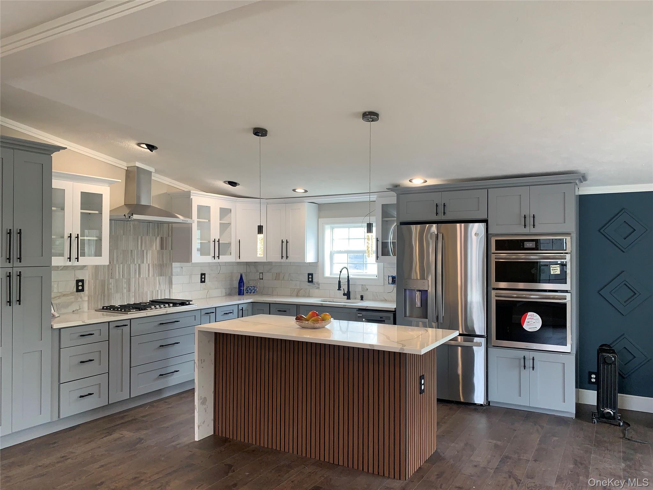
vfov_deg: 53.1
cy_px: 245
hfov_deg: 67.3
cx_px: 326
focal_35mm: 26
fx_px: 490
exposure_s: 1/60
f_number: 1.8
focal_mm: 4.25
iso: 50
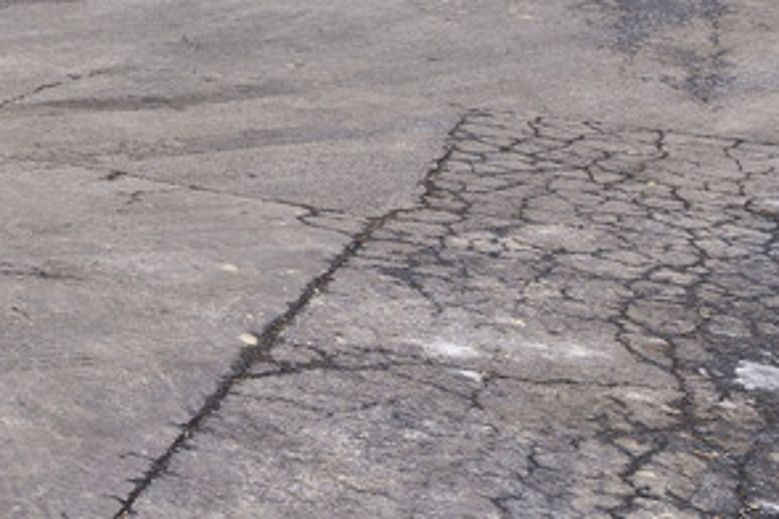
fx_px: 1666
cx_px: -709
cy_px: -402
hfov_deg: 18.7
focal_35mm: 77
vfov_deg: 15.4
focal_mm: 14
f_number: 9
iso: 320
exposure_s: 1/40
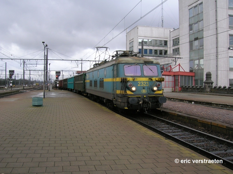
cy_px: 87
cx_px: 116
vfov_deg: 41.7
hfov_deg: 54.0
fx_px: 229
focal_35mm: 34
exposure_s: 1/142
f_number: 4.9
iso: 79
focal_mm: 5.7
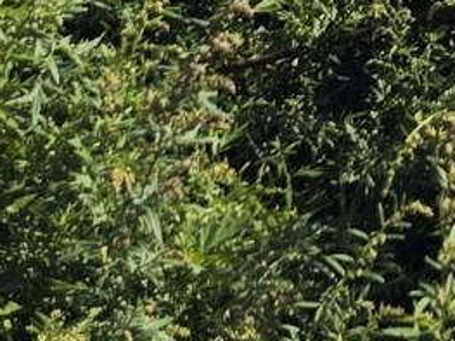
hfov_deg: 10.2
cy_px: -975
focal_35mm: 179
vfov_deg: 6.7
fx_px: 2352
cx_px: 908
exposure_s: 1/1019
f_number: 1.7
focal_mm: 6.3
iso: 12
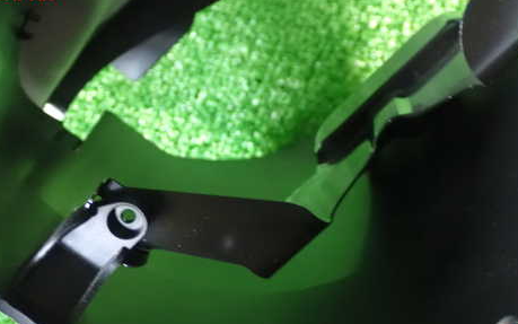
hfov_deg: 33.3
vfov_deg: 21.2
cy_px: 233
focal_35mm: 61
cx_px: 187
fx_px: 861
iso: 1600
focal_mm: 7.84
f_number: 2.9
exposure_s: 1/15
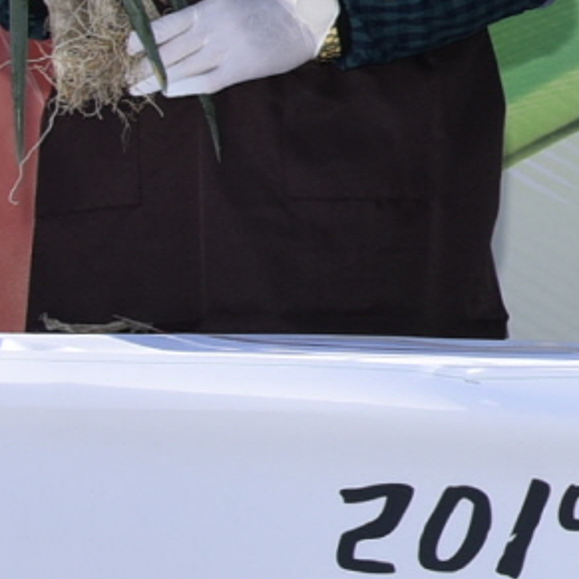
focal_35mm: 308
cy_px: -321
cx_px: 2334
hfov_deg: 5.1
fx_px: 5829
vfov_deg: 5.6
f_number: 9
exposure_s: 1/250
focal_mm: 44
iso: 125
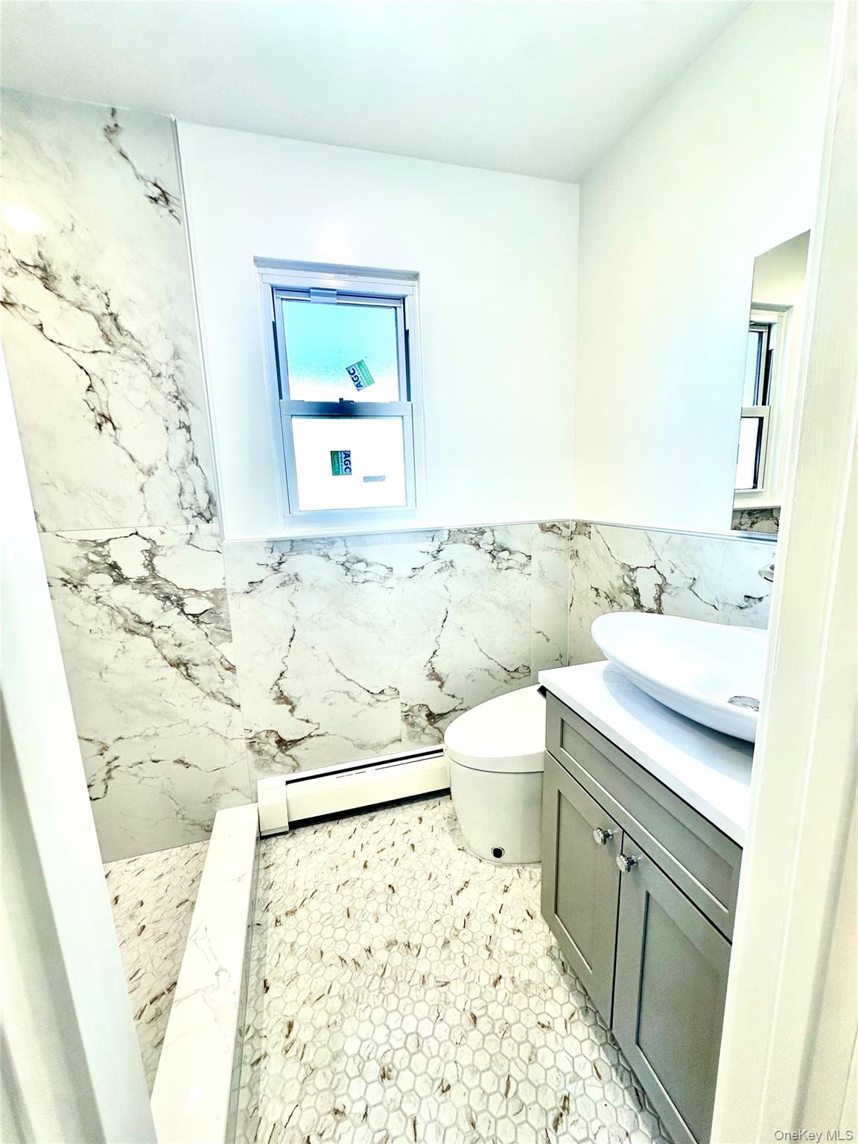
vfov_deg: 102.1
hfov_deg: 85.7
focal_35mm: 14
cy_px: 572
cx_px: 429
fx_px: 463
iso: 80
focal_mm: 2.22
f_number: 2.2
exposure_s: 1/120
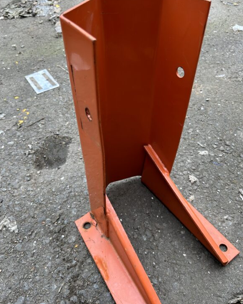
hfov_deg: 51.5
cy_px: 155
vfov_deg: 62.2
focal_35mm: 28
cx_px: 122
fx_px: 252
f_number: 1.5
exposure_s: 1/194
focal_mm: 5.7
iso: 40
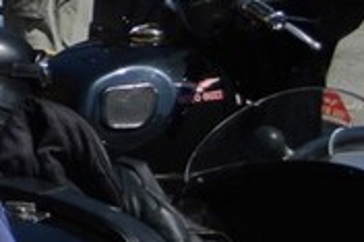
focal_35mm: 200
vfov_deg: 6.7
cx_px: -548
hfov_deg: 9.1
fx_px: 2020
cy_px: -160
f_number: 5
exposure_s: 1/1250
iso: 100
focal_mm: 26
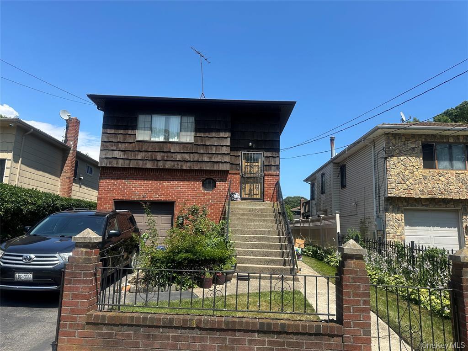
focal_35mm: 24
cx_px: 234
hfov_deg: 71.6
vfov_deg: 56.8
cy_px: 176
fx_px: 324
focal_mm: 6.86
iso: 80
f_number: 1.78
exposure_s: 1/3058
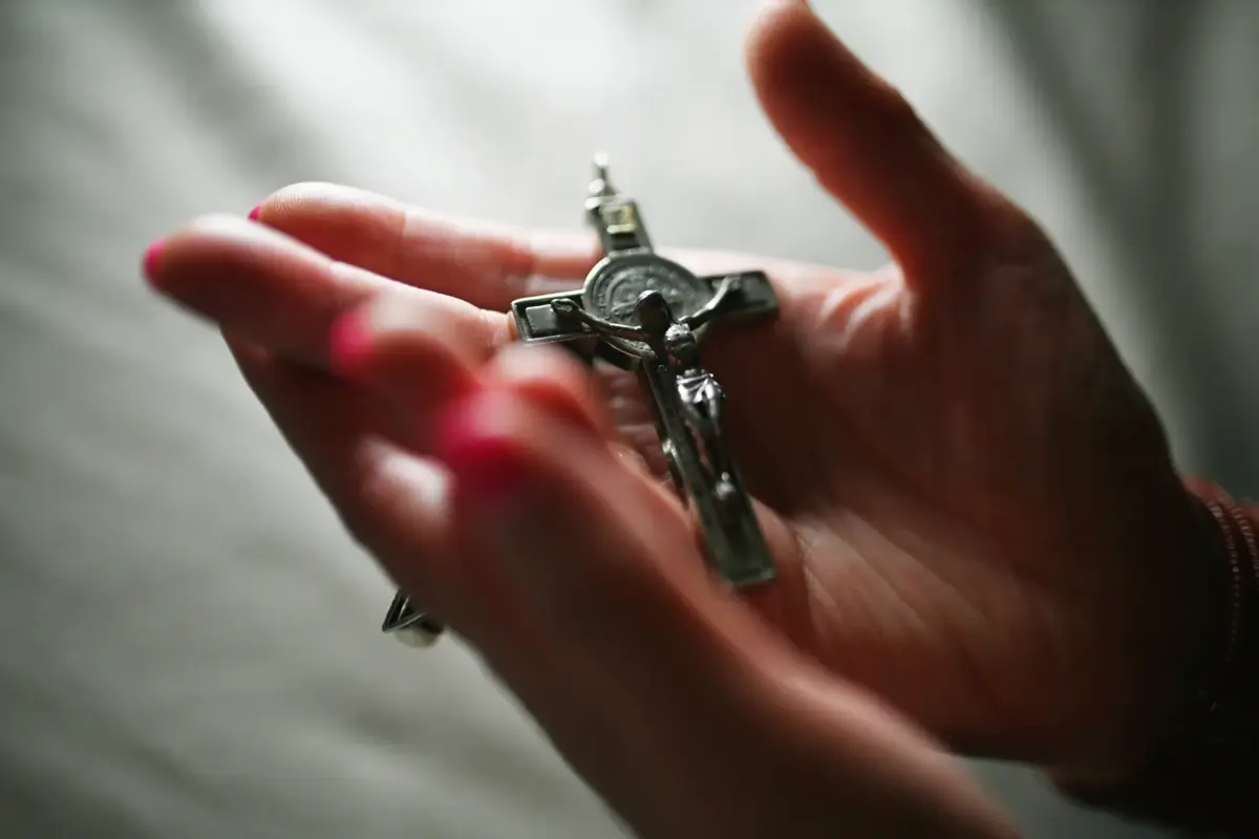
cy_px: 420
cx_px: 630
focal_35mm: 35
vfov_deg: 37.9
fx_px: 1224
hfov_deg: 54.4
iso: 1000
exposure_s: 1/1600
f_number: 1.4
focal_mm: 35
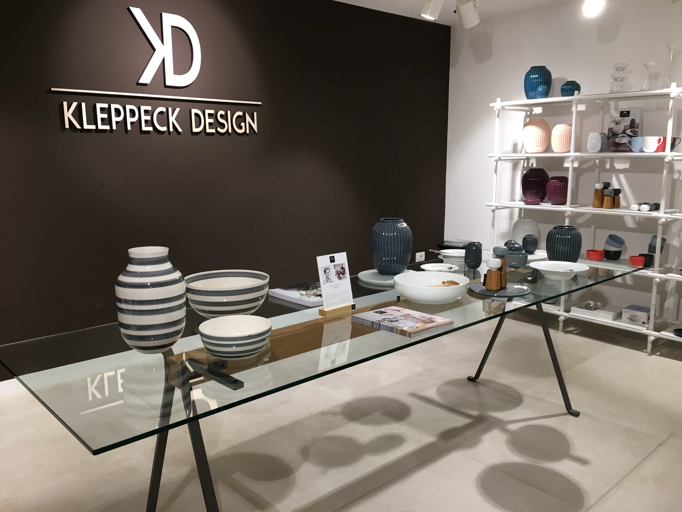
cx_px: 341
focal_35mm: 29
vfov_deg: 48.2
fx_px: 571
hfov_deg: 61.7
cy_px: 256
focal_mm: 4.15
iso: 40
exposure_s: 1/33
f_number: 2.2
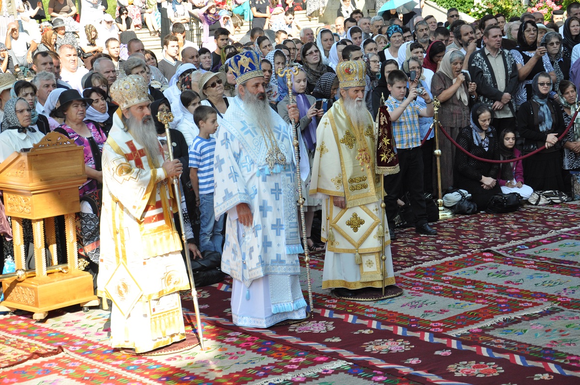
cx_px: 290
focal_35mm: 87
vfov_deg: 15.7
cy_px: 192
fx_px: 1400
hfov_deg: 23.4
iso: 500
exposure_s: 1/640
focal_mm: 58
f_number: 6.3
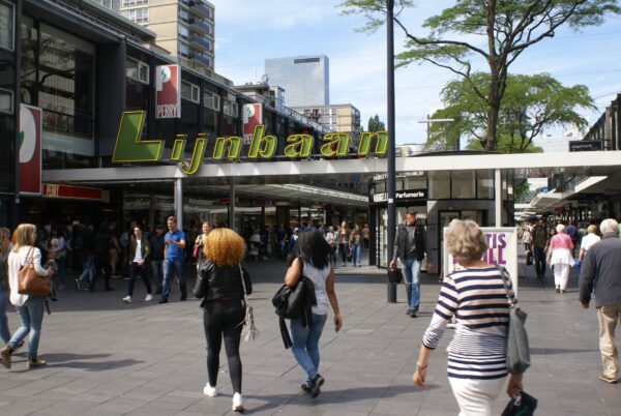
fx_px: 674
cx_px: 310
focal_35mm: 39
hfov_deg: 49.5
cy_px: 208
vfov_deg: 34.3
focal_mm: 26
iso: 100
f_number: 10
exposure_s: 1/100
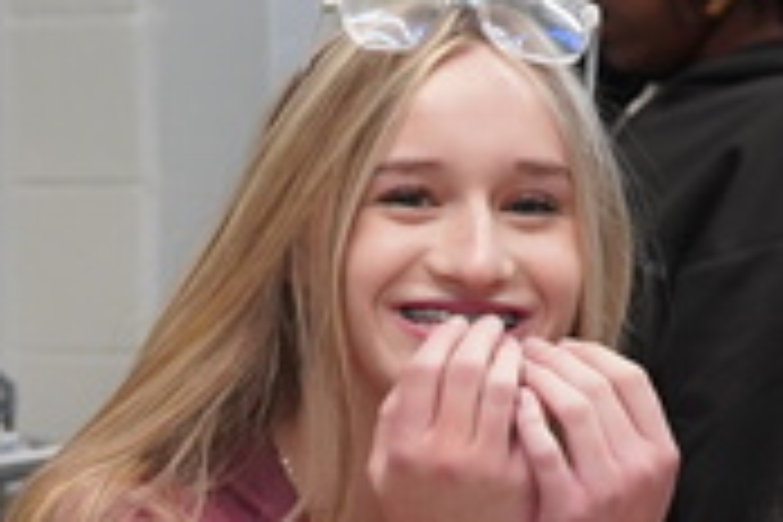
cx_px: -716
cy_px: 830
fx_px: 4741
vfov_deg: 6.2
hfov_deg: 9.0
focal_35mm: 218
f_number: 4
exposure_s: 1/160
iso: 1600
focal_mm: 37
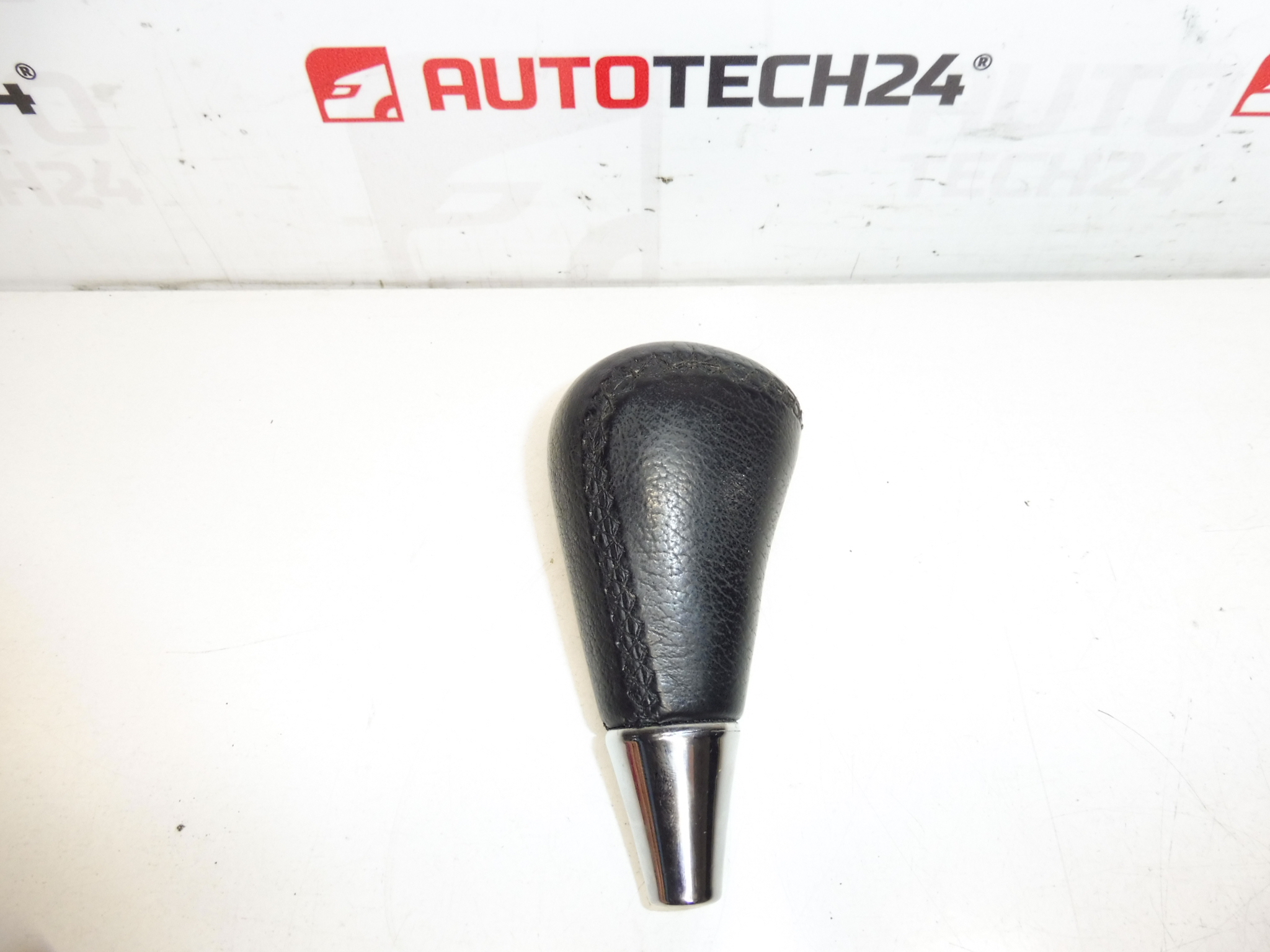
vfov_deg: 56.8
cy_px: 476
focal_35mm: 24
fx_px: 881
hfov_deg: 71.6
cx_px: 635
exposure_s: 1/125
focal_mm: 4.3
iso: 200
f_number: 3.5
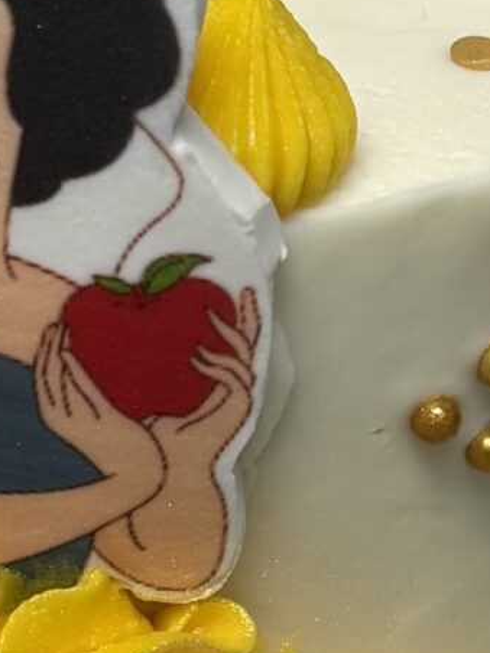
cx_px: 72
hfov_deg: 10.9
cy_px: 117
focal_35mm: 136
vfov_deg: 14.4
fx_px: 2567
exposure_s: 1/120
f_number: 1.78
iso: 64
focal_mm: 6.76
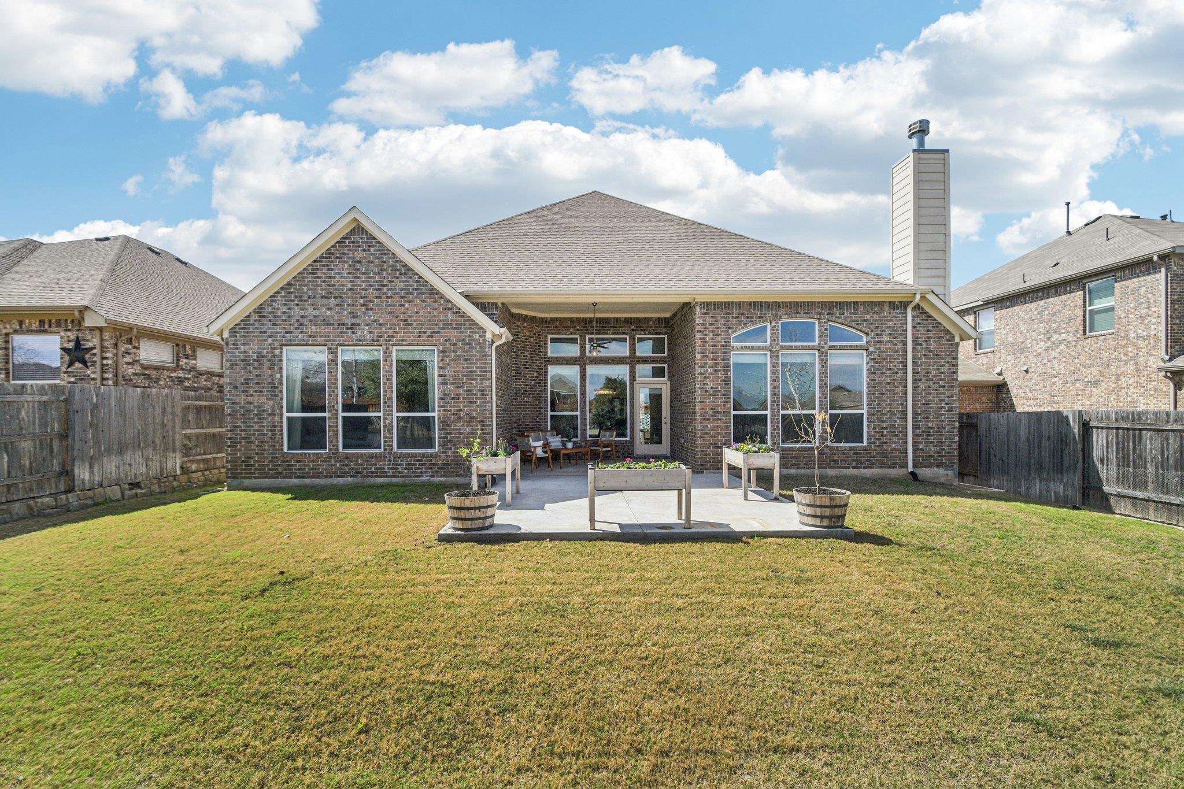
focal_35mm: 15
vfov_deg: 77.3
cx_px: 592
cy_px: 394
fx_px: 493
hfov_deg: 100.4
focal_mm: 10
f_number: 8
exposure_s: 1/800
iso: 400
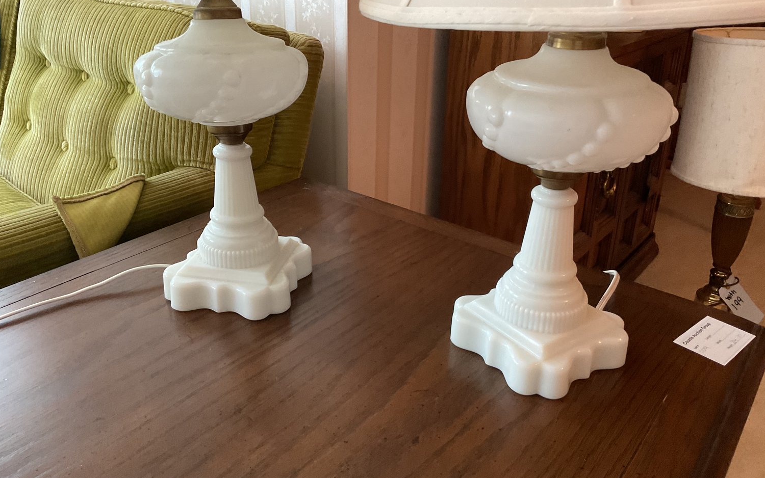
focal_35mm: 31
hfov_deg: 61.2
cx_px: 381
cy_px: 203
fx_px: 646
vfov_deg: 40.5
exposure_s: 1/60
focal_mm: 3
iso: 200
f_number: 1.8
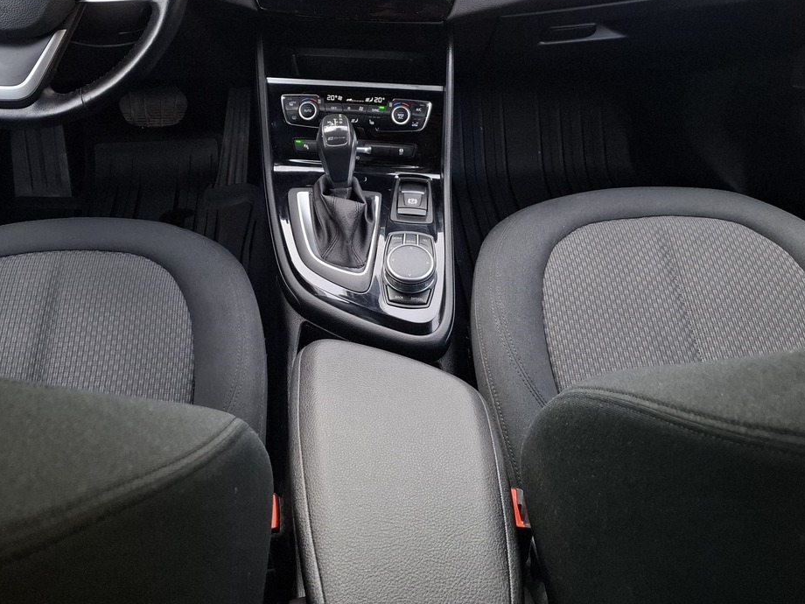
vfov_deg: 38.6
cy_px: 152
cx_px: 348
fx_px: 837
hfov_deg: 51.2
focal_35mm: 36
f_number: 1.8
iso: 100
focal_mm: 5.54
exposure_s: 1/120
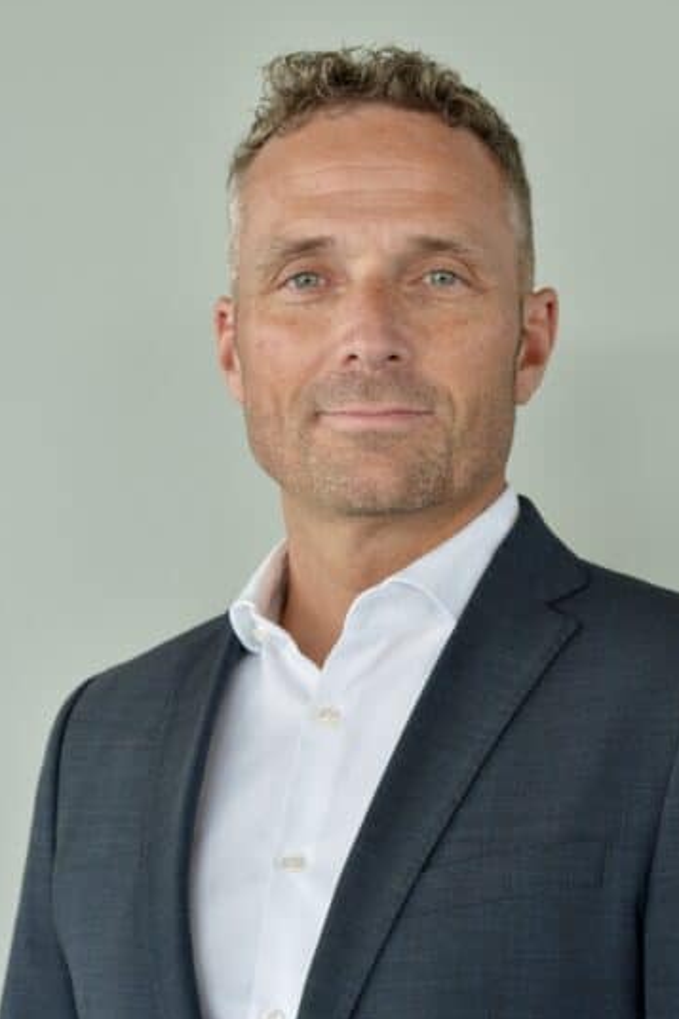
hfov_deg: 16.2
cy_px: 470
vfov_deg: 24.2
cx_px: 377
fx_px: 2378
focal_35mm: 84
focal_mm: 50
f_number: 5.6
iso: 400
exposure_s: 1/60
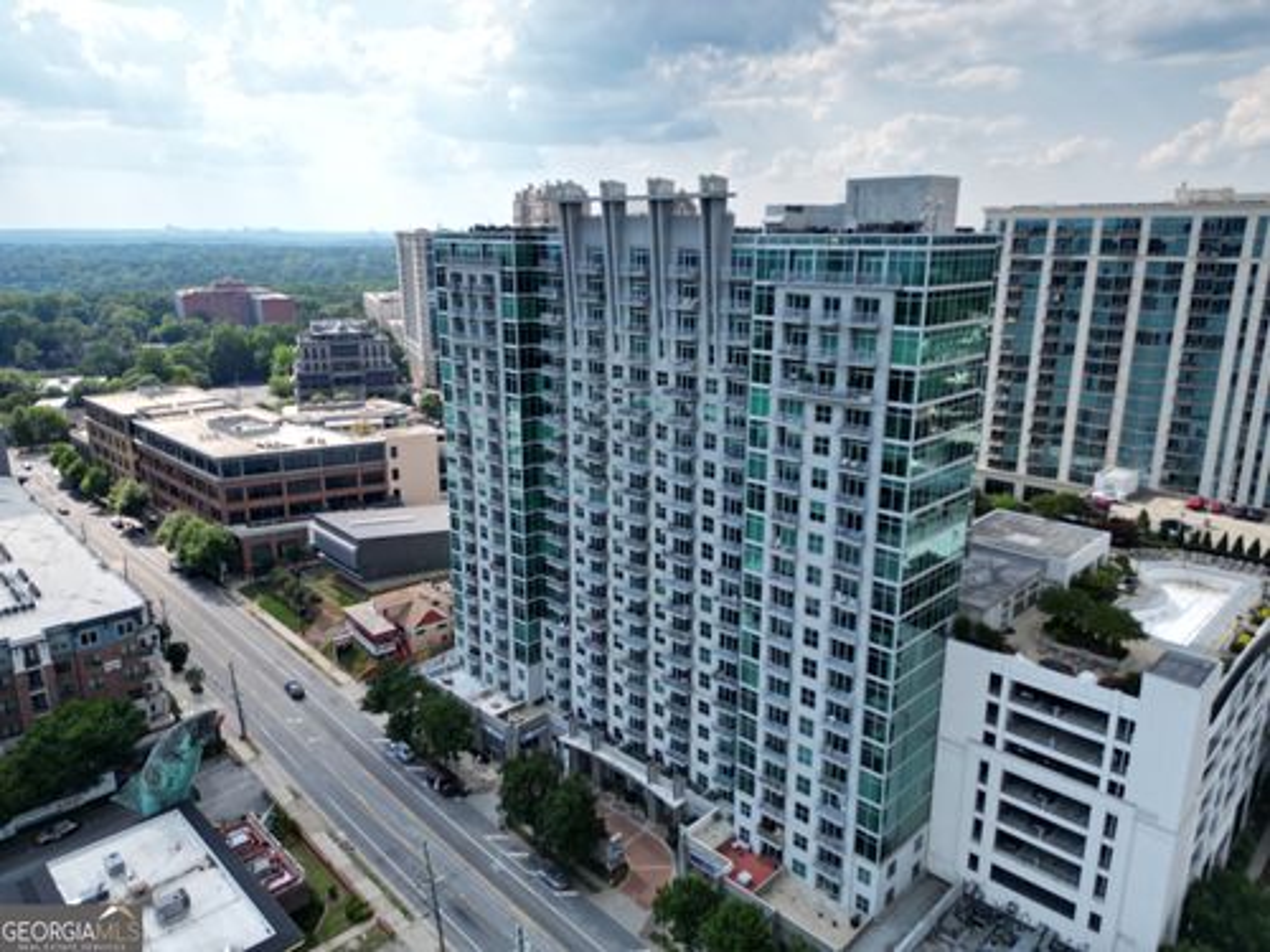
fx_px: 881
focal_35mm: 24
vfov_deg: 56.8
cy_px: 476
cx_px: 635
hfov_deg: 71.6
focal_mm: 6.72
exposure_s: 1/3000
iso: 130
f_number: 1.7
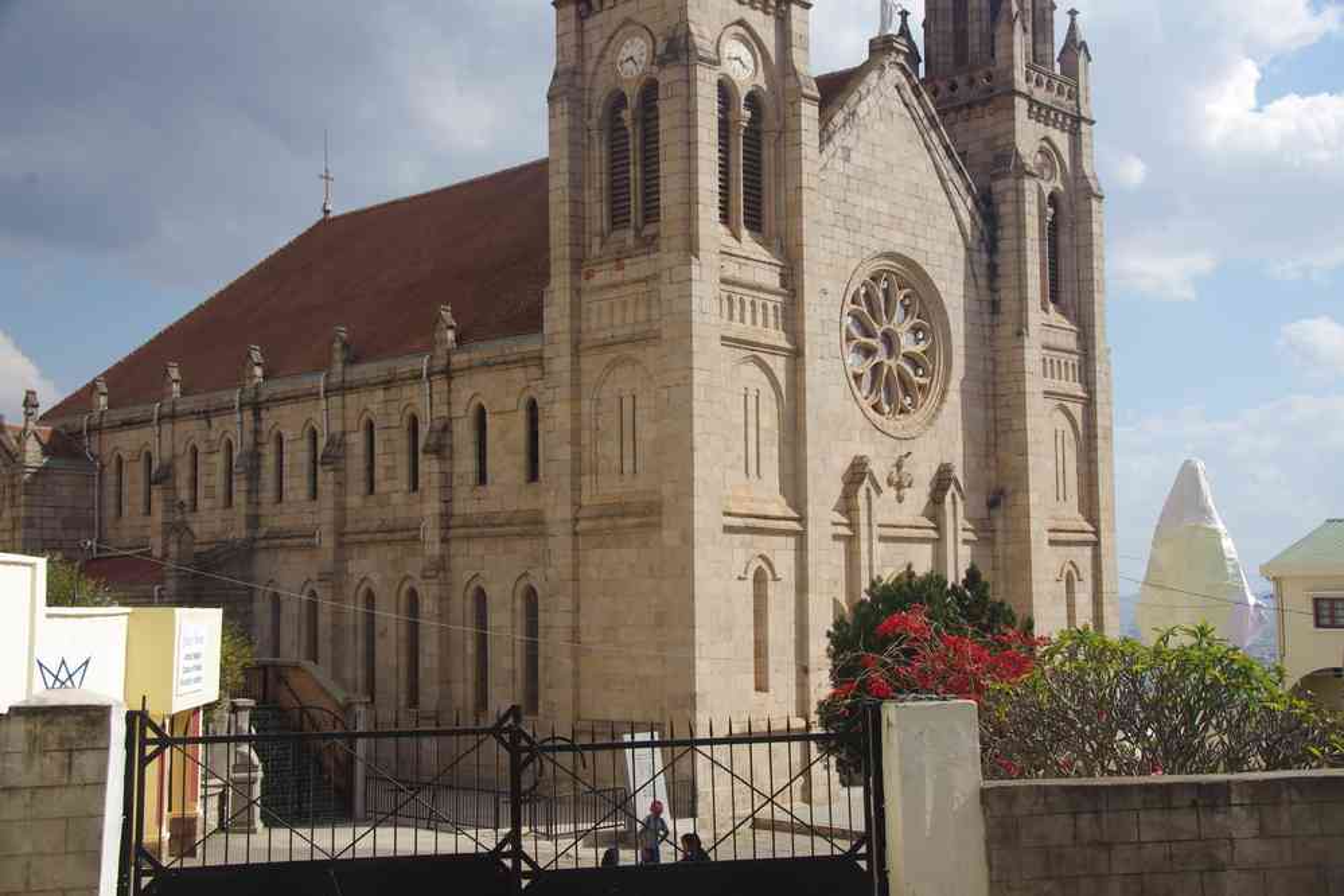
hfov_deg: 45.4
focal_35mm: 43
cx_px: 672
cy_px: 448
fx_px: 1605
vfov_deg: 31.2
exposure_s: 1/100
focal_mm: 29.4
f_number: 11
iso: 200
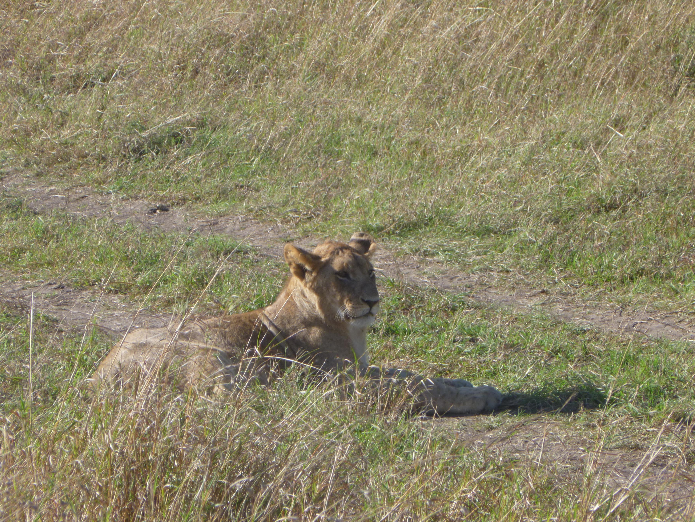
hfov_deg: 7.5
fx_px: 5321
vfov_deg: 5.6
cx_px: 348
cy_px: 261
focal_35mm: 265
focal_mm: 40
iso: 80
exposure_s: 1/160
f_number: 5.9
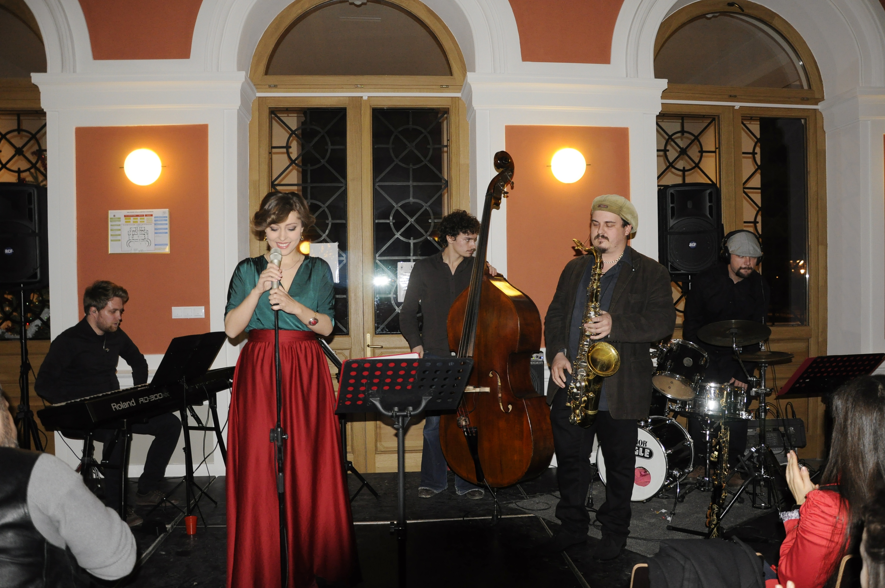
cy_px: 294
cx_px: 442
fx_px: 663
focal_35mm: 27
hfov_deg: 67.4
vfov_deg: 47.8
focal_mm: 18
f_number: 3.5
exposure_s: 1/125
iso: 1000
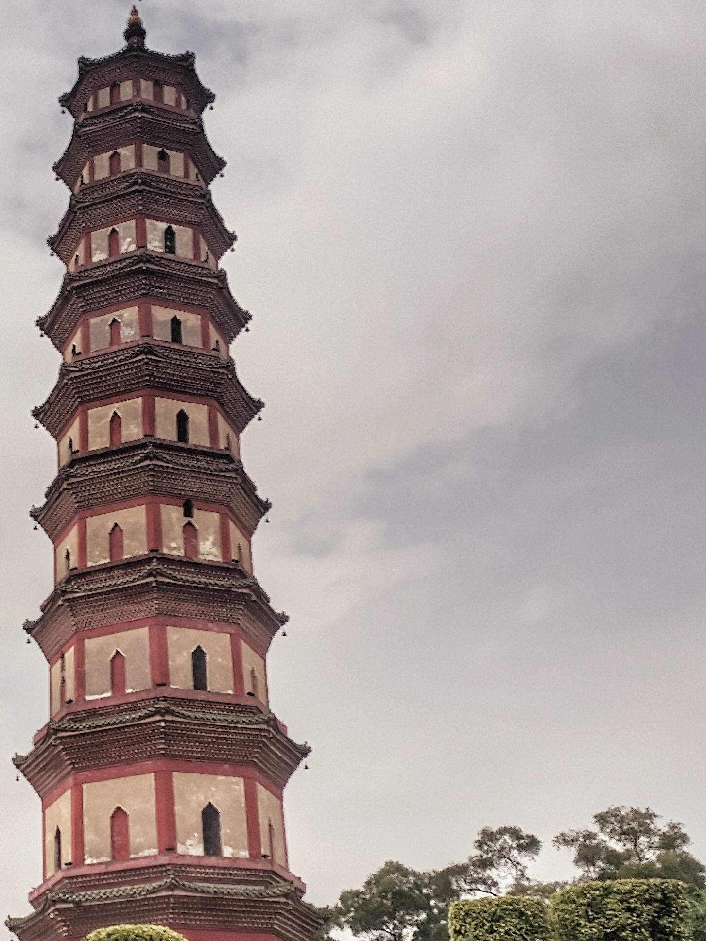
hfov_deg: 22.6
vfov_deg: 30.2
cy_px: 577
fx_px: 1741
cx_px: 136
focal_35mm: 64
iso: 40
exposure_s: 1/2165
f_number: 2
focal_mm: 3.75
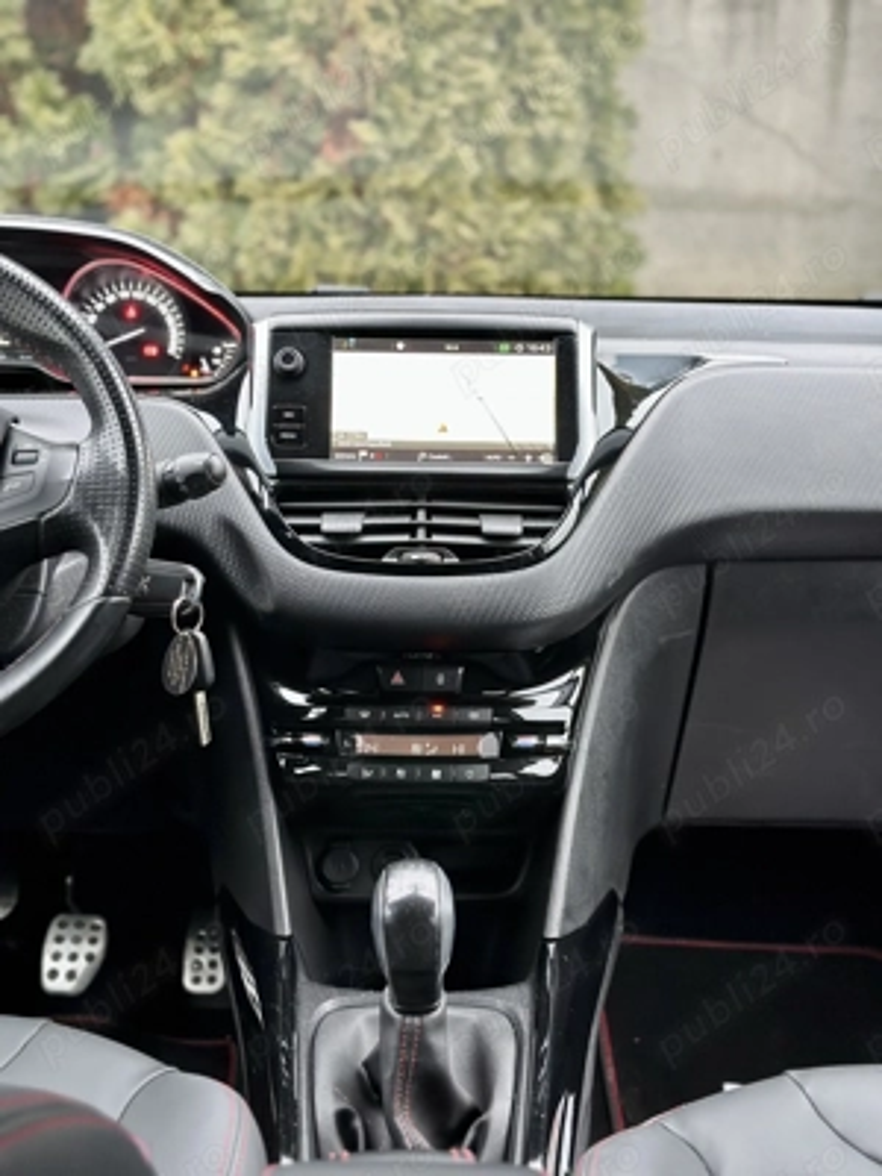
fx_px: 1631
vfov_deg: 39.7
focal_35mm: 48
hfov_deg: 30.3
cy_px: 588
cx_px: 441
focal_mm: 6.86
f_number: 1.78
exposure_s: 1/60
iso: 320
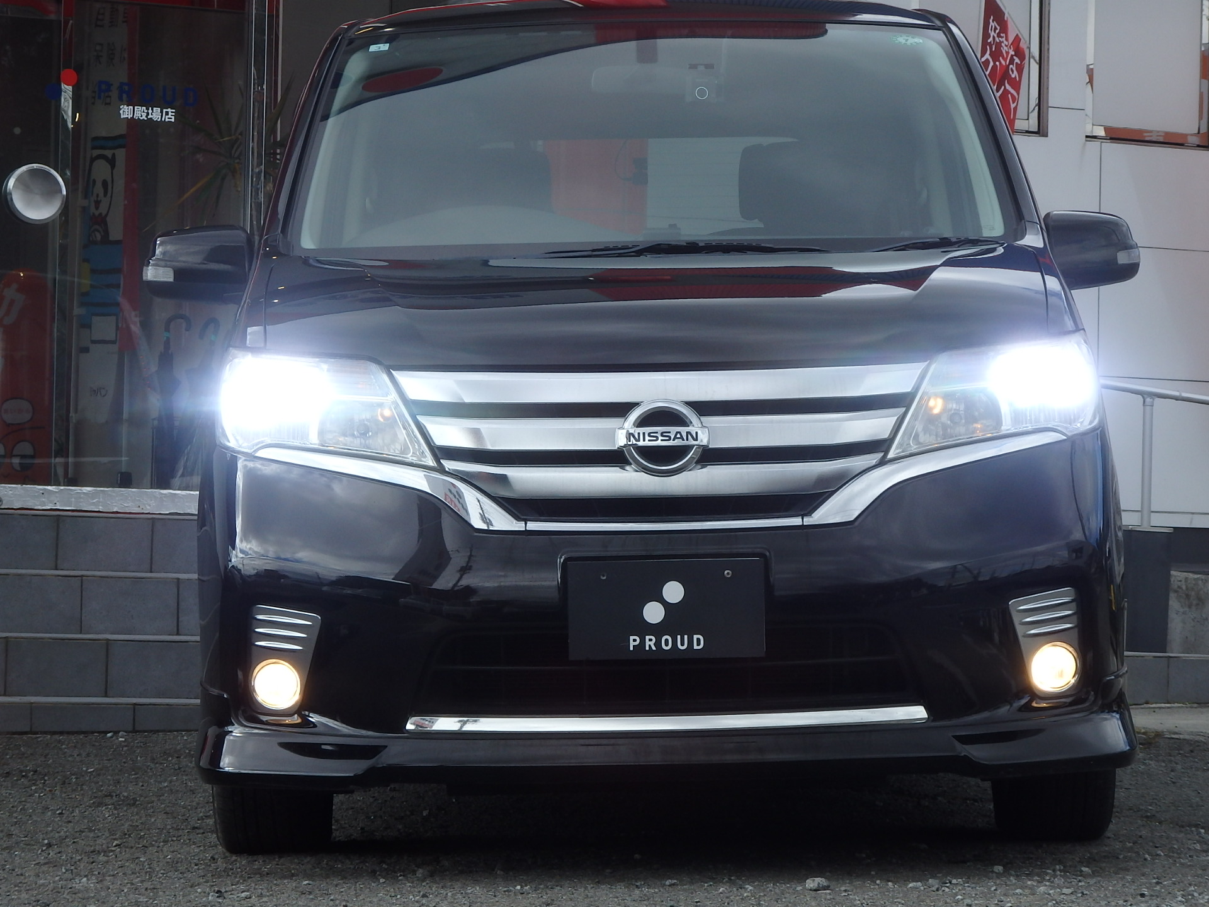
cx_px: 604
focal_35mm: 106
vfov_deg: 14.0
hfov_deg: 18.5
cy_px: 454
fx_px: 3702
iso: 125
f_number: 5
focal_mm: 19
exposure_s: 1/320
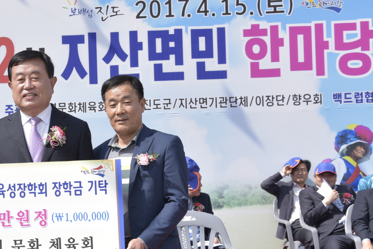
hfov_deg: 26.3
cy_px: 171
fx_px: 767
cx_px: 30
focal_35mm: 74
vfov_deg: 18.4
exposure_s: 1/200
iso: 100
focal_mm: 38
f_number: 7.1
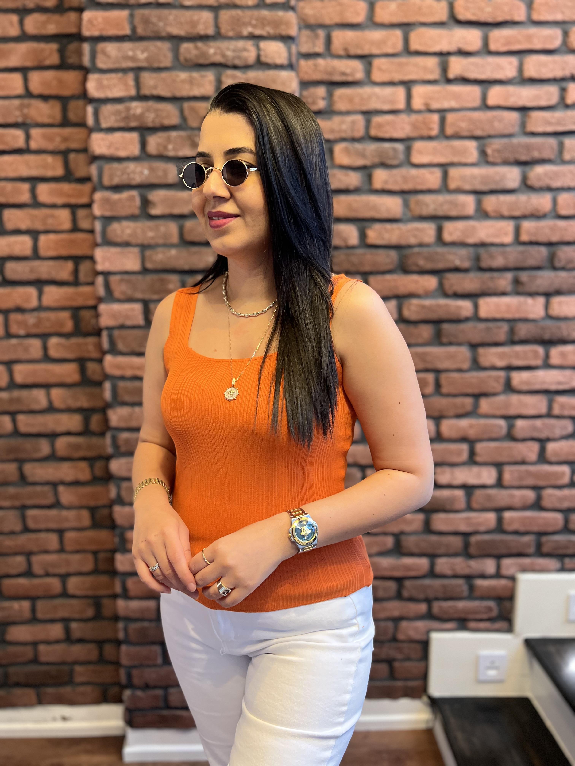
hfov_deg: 53.1
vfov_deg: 67.3
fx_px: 576
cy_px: 383
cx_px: 288
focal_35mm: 26
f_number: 1.5
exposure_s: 1/50
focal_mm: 5.7
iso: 320
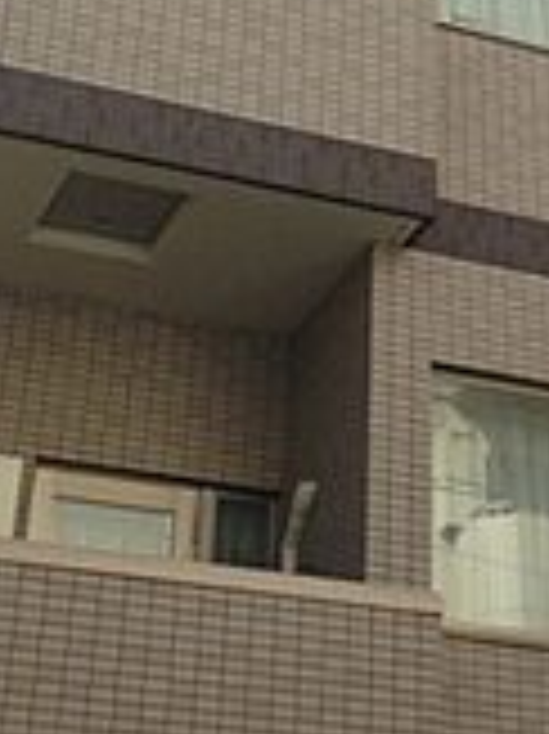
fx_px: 2054
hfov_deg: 15.0
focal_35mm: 97
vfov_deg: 19.1
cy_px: -144
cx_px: 536
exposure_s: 1/686
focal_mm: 4.12
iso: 50
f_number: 2.4
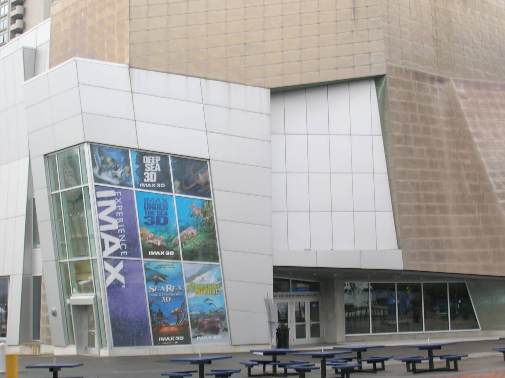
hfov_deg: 33.2
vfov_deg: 25.2
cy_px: 189
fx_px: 846
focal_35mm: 58
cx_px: 252
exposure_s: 1/21
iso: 50
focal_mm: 9.7
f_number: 5.9
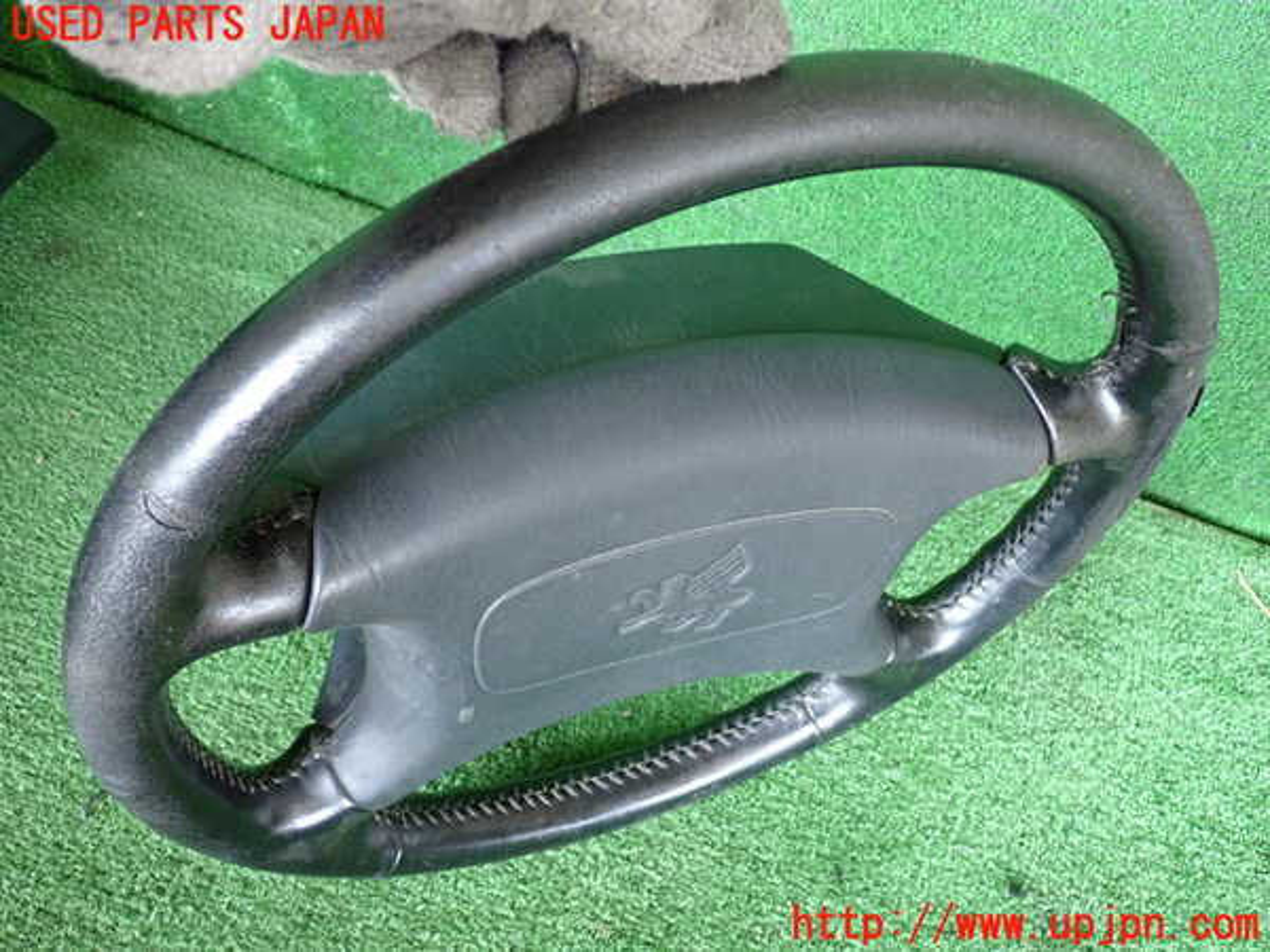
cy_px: 476
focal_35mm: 36
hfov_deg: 51.4
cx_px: 635
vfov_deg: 39.7
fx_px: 1321
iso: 800
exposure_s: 1/125
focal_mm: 6.37
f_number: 2.5
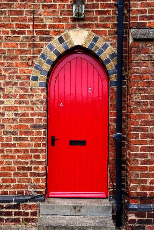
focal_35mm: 37
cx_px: 77
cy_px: 128
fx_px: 237
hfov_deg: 36.0
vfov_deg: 51.8
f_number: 4
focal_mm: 5.26
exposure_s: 1/200
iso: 80
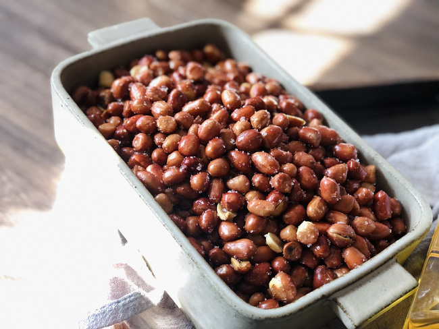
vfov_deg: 25.7
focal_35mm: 57
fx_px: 723
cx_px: 220
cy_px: 164
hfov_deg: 33.8
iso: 125
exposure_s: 1/30
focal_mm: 6.6
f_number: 2.8
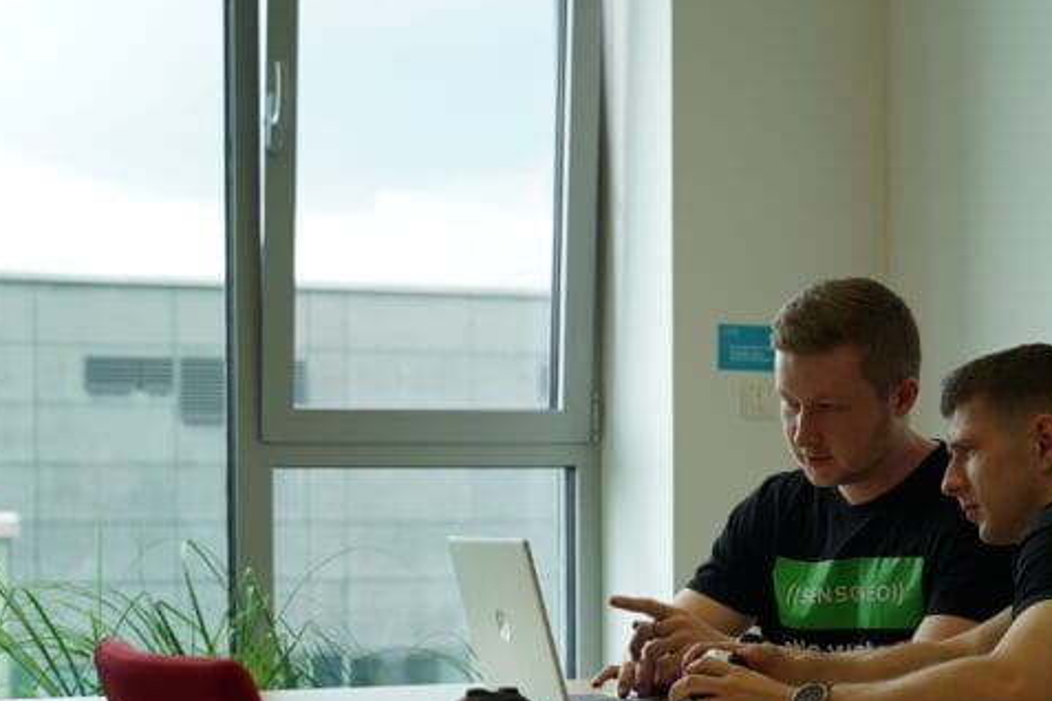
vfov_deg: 15.6
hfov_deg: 23.4
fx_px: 2542
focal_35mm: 87
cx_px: 587
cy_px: 557
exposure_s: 1/160
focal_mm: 54
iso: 100
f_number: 4
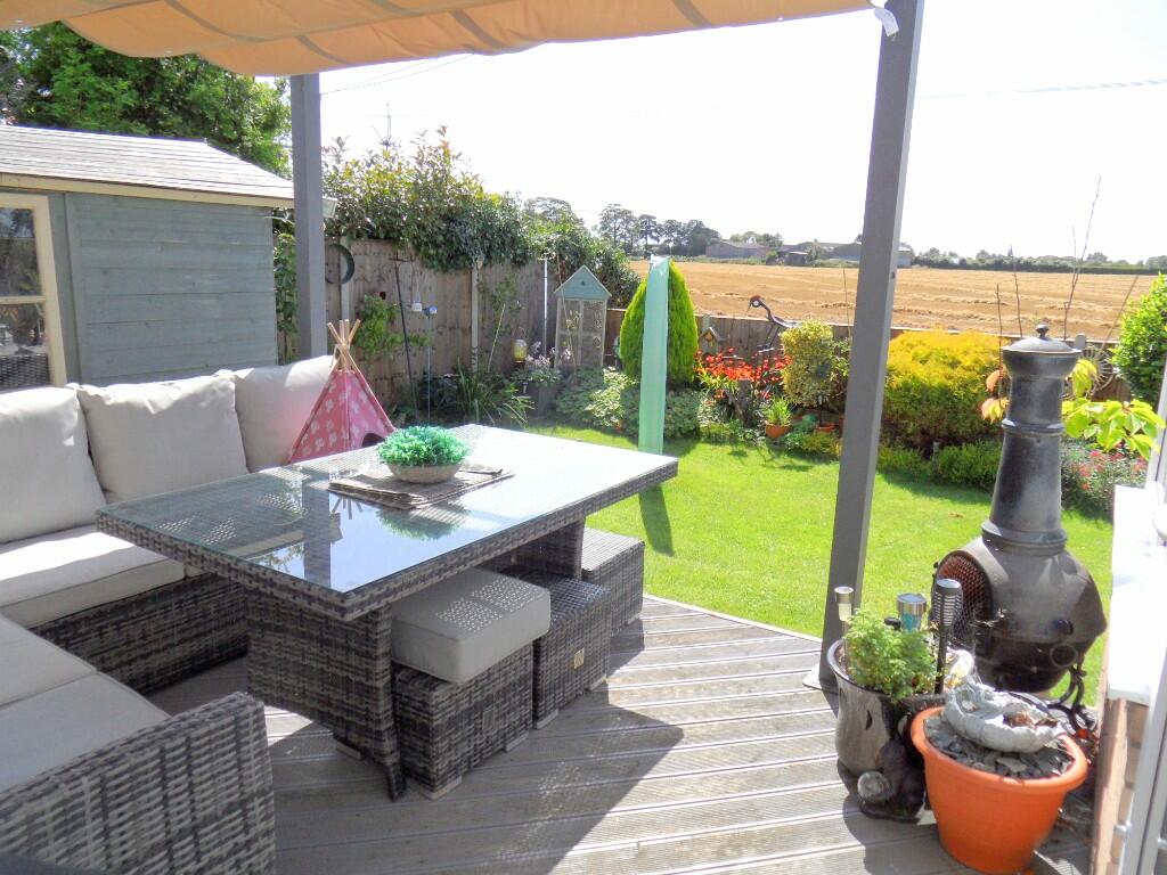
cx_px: 584
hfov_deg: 71.6
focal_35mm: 24
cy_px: 438
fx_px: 809
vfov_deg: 56.8
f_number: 3.2
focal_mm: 3.9
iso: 80
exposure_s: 1/750
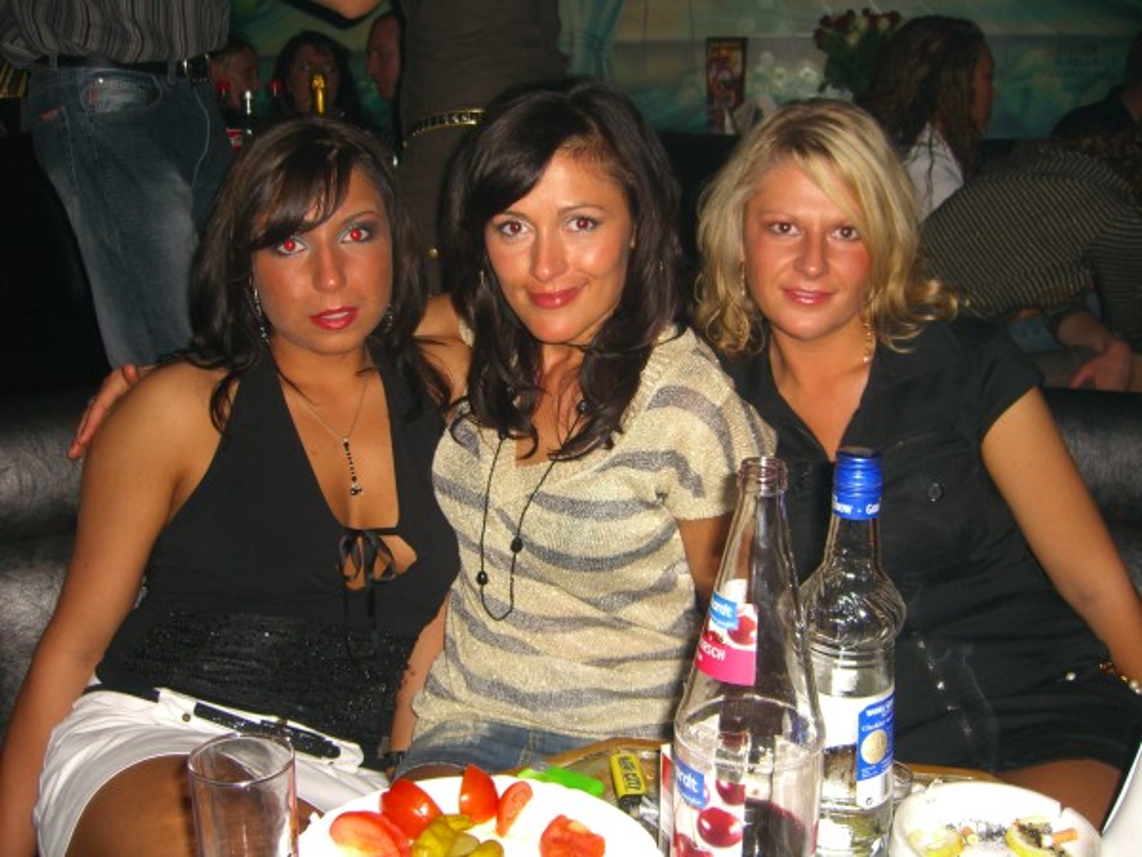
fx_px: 1254
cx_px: 571
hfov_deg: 49.0
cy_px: 428
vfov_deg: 37.7
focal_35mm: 38
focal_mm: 7.9
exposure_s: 1/60
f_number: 2.8
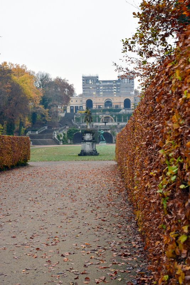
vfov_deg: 31.9
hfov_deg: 21.6
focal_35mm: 63
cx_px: 95
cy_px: 142
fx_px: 498
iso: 400
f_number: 8
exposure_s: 1/60
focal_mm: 42
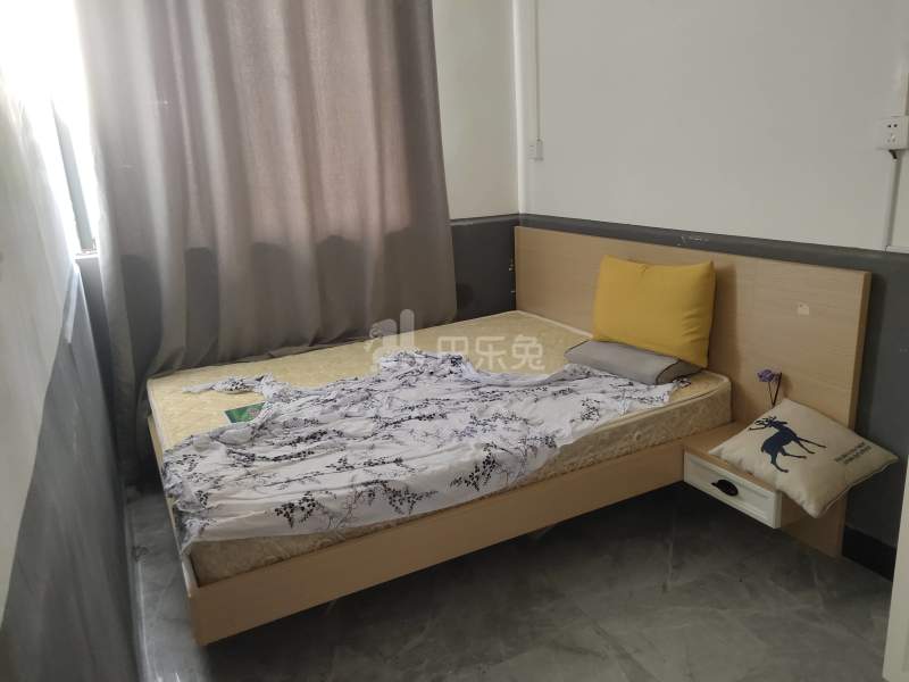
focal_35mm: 30
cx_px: 454
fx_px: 788
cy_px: 341
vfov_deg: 46.8
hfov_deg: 60.0
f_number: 1.8
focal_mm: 4.35
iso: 251
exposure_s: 1/25
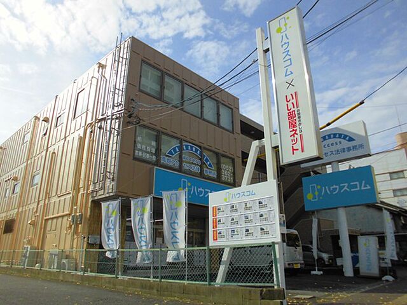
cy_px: 152
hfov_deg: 67.3
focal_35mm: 26
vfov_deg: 53.1
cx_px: 204
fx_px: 306
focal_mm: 4.6
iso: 100
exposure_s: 1/1000
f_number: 3.5
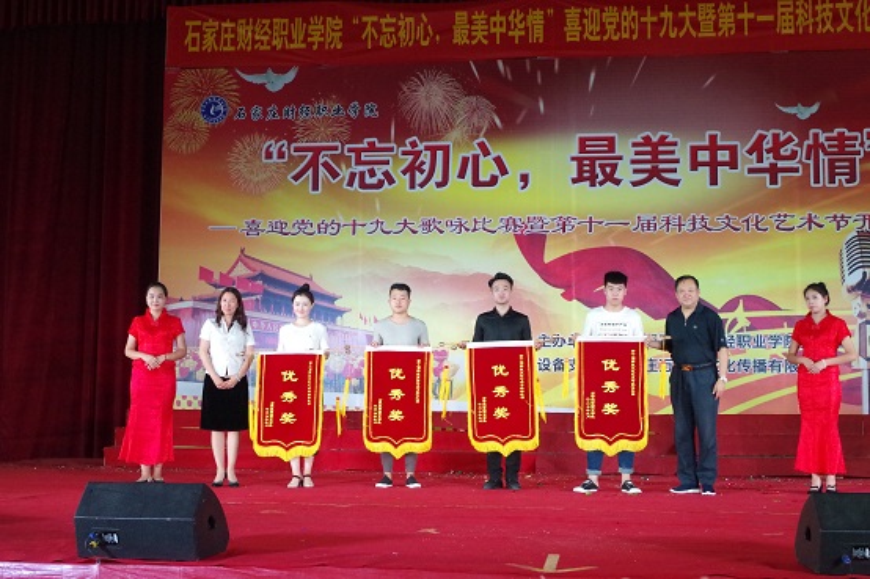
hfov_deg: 40.4
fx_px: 1184
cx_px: 435
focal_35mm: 49
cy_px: 290
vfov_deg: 27.5
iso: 3200
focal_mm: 32.5
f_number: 8
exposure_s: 1/200
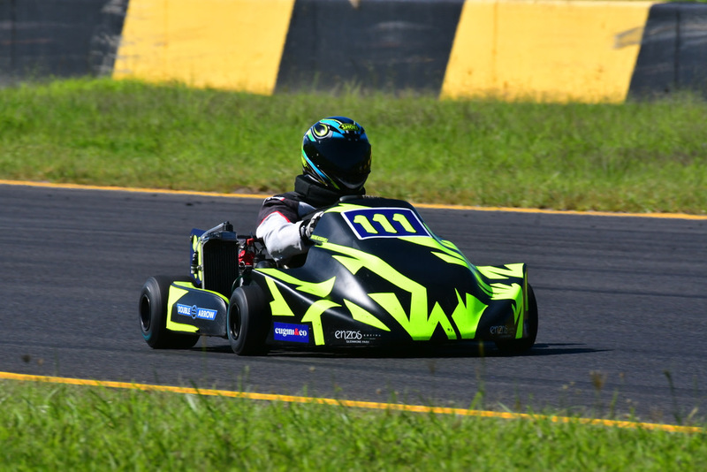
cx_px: 354
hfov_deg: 2.7
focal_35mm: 750
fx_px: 14734
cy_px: 236
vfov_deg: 1.8
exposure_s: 1/640
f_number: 13
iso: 500
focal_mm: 500
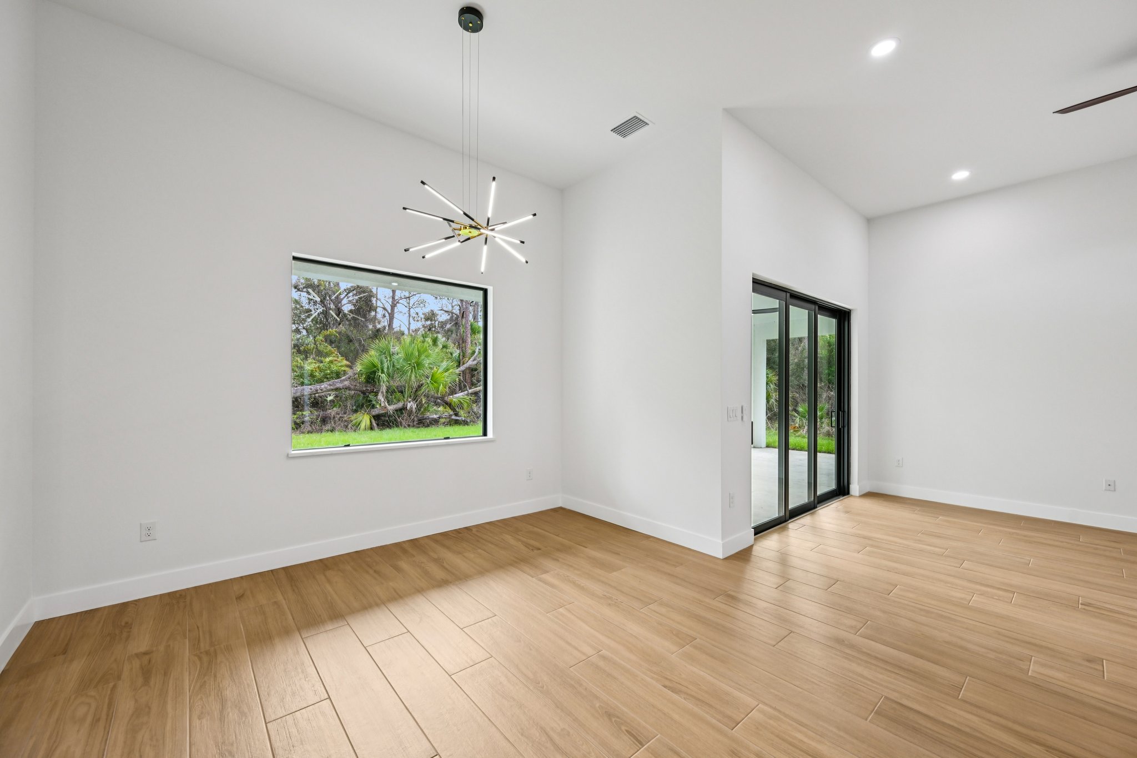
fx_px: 442
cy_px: 379
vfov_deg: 81.2
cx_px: 568
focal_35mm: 14
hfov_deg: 104.3
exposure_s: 1/80
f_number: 8
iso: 400
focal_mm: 14
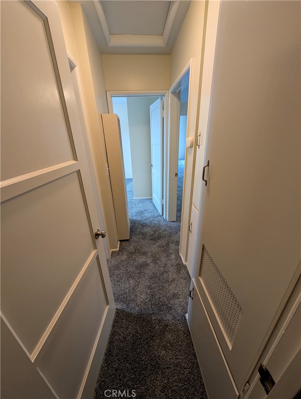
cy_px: 200
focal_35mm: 12
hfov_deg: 94.7
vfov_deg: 110.4
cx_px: 150
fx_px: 139
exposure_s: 1/30
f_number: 1.7
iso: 48
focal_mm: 2.02
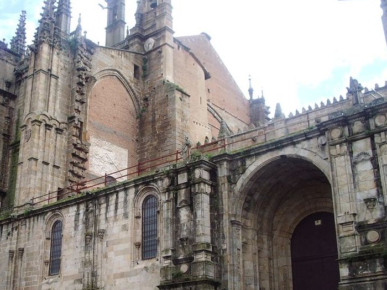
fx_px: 559
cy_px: 155
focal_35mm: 50
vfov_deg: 29.1
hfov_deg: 37.5
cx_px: 112
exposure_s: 1/125
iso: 50
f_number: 4.3
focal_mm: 5.8
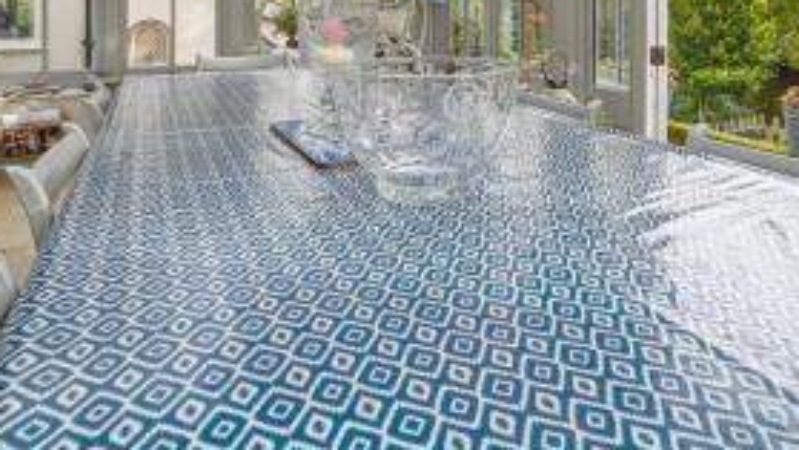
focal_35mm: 25
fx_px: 530
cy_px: 10
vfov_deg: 40.8
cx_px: 435
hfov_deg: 73.9
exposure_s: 1/20
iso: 400
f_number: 8
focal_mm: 14
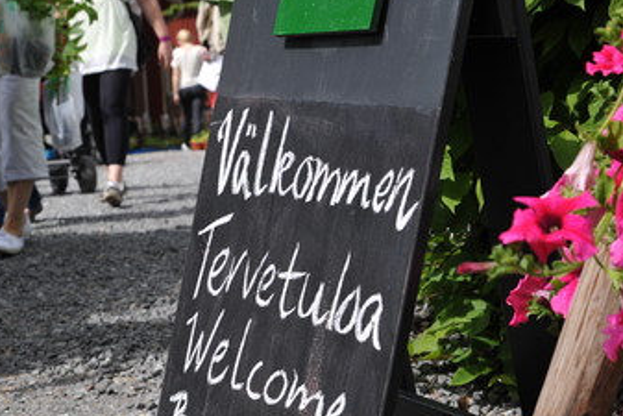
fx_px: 1350
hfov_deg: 25.9
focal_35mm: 78
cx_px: 231
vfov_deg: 17.5
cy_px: 284
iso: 200
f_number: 7.1
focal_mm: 44
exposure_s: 1/500
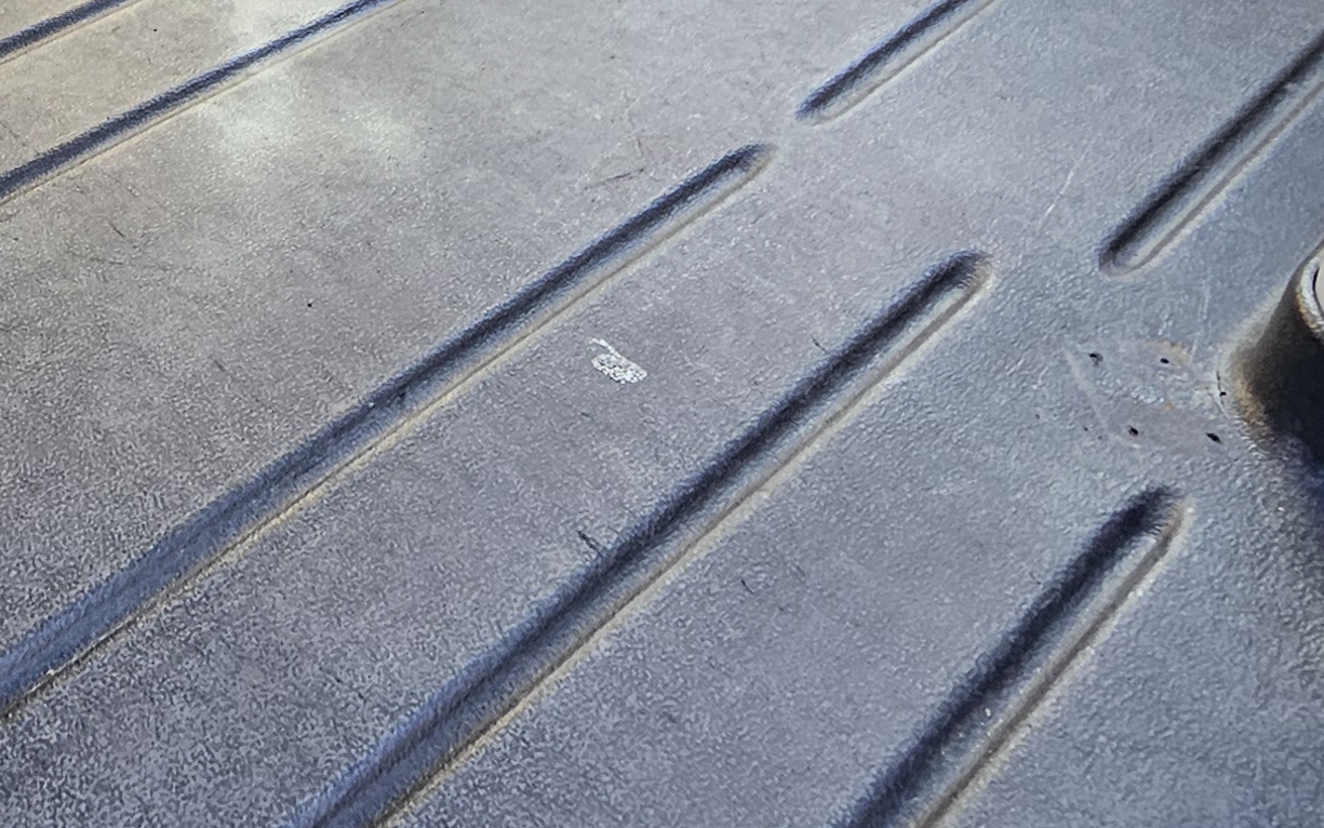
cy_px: -357
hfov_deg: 38.3
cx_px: -58
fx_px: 1624
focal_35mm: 45
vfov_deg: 23.7
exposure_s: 1/50
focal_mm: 1.74
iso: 64
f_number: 2.2
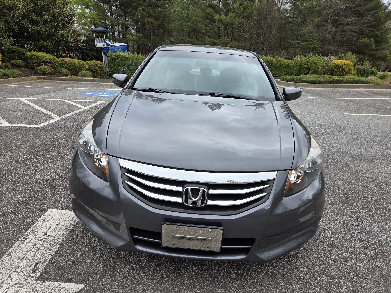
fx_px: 260
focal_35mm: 23
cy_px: 146
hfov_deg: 73.9
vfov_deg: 58.9
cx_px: 196
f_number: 1.8
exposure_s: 1/1681
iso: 80
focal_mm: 5.4
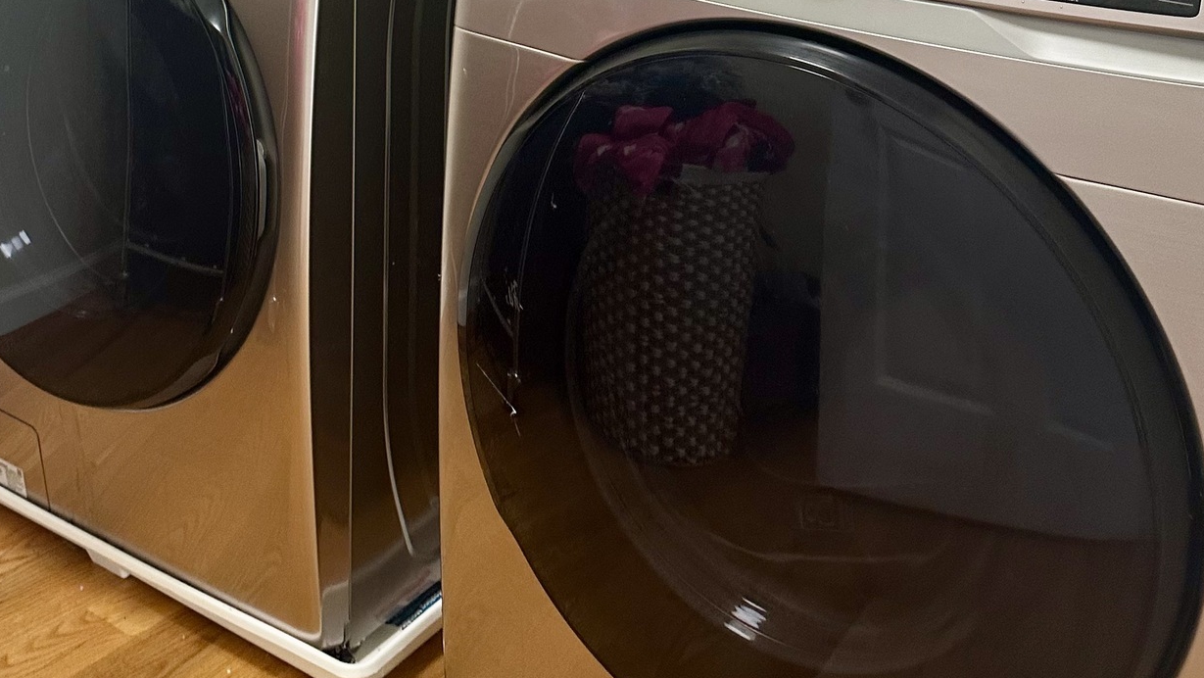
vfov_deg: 22.2
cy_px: -176
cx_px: 412
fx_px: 1565
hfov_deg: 41.6
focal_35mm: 49
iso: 200
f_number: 1.78
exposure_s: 1/60
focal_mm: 6.86
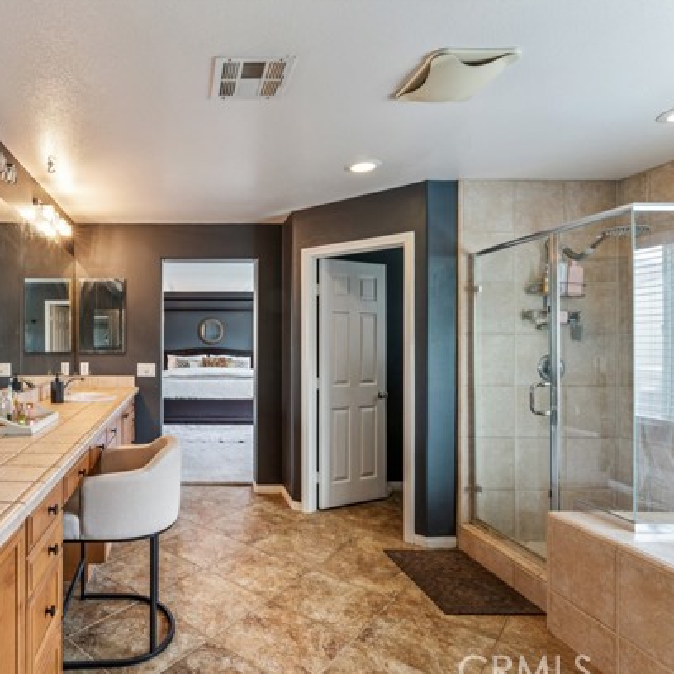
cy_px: 342
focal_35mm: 21
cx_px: 178
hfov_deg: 68.2
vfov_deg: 72.3
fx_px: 461
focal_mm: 15.7
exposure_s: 1.3
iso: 100
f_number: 13
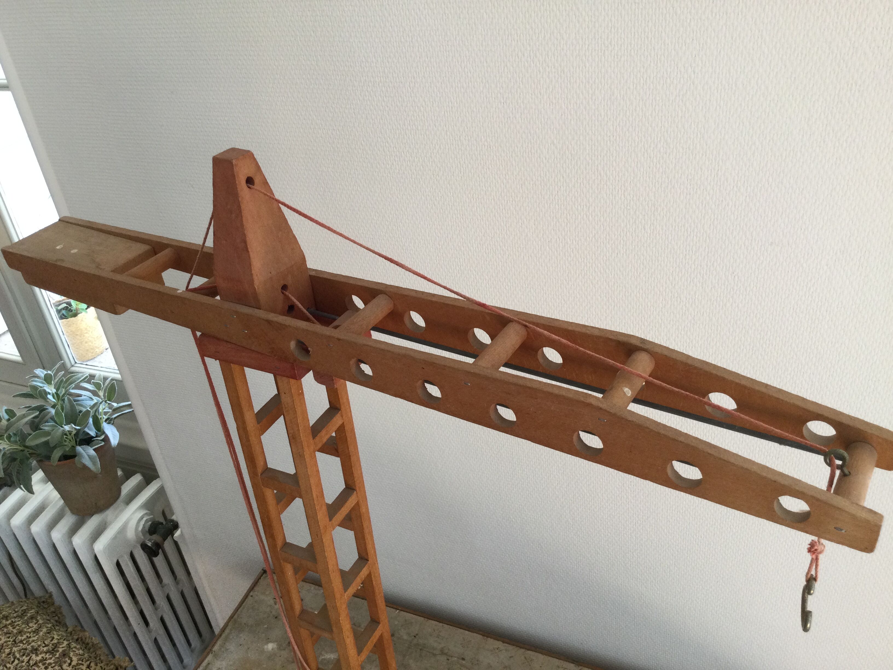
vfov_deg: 45.4
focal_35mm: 31
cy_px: 335
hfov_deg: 58.4
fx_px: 800
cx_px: 446
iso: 40
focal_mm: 3.3
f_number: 2.4
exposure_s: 1/33
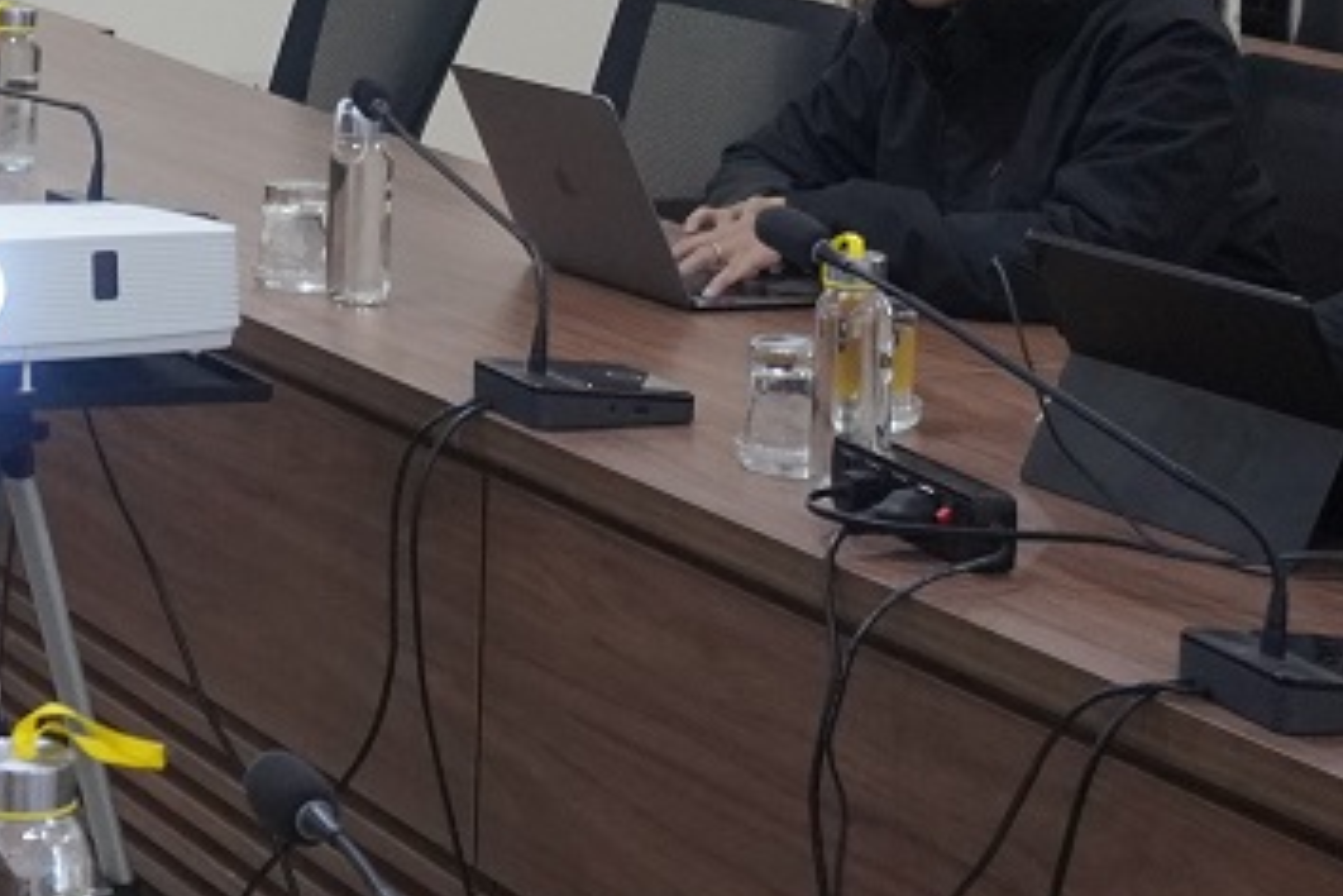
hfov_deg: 17.7
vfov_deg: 11.8
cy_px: -387
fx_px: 4178
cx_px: -76
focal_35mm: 112
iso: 2000
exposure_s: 1/160
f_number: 4
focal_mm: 22
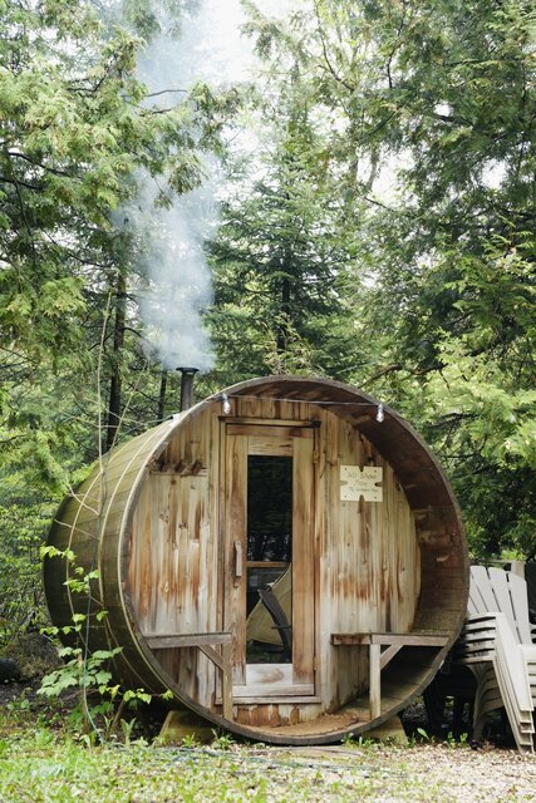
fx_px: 1301
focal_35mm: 58
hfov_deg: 23.3
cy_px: 402
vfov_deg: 34.3
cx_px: 268
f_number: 5
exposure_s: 1/250
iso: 800
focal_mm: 58.3
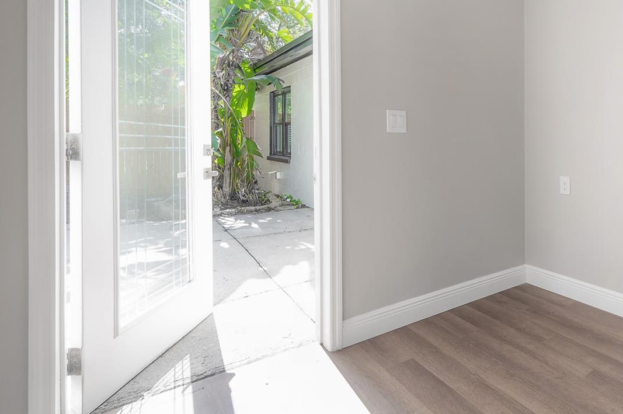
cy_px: 159
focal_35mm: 21
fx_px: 363
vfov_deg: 58.7
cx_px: 456
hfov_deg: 76.2
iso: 320
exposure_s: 1/160
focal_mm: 14
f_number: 10
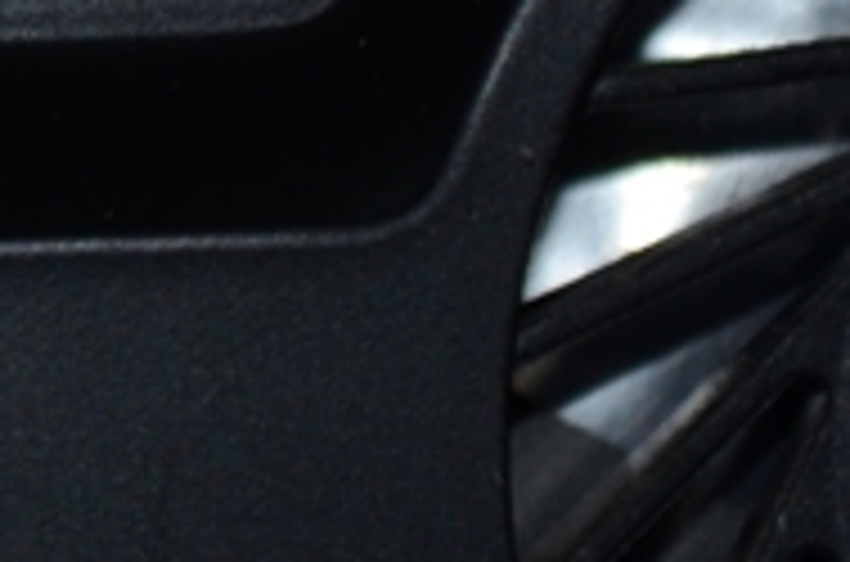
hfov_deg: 4.6
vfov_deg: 3.0
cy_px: -827
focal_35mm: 448
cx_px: -706
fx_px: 10544
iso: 320
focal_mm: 55
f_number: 5.6
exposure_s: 1/60
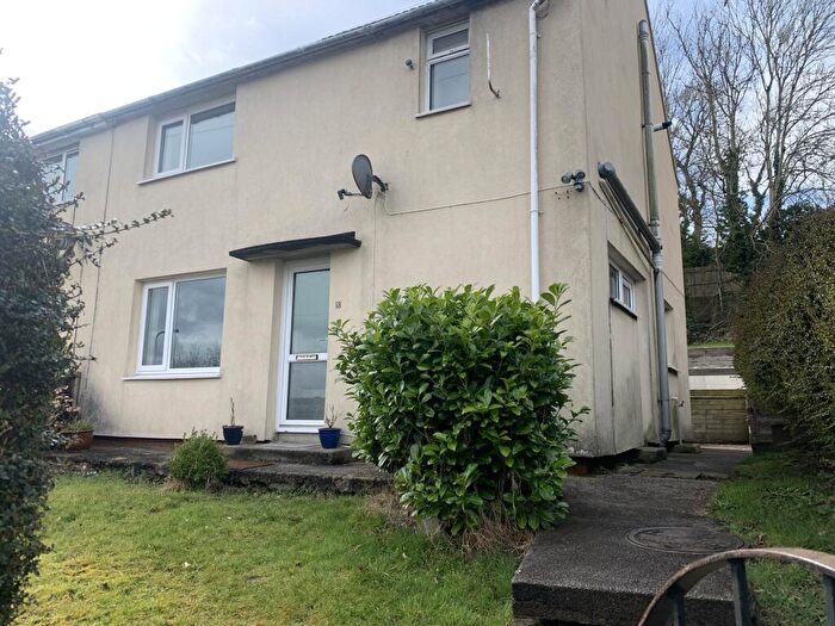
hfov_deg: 67.3
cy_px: 313
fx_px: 627
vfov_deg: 53.1
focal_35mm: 26
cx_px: 418
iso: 25
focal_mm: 4.25
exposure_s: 1/962
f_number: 1.8
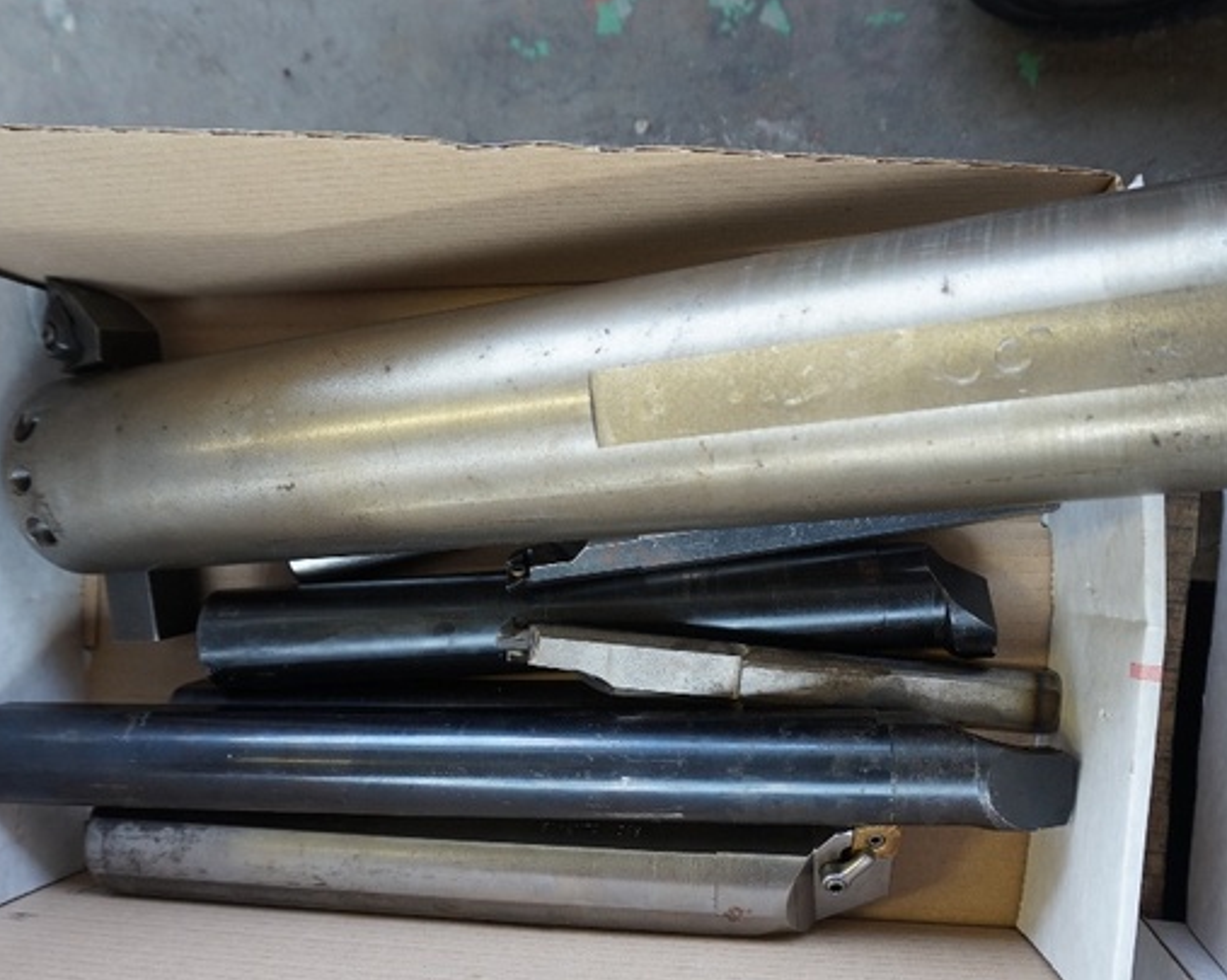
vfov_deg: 45.6
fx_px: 1161
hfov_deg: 55.7
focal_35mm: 32
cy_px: 557
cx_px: 632
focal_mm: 16
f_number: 4
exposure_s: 1/60
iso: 400
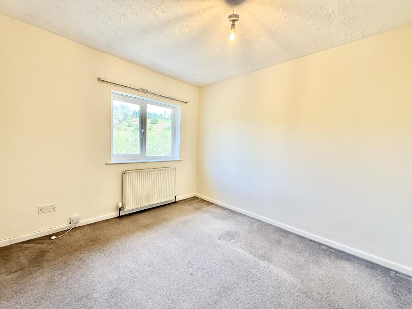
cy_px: 154
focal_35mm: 14
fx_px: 167
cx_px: 206
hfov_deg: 102.1
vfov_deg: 85.7
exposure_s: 1/100
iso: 100
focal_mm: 2.22
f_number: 2.2
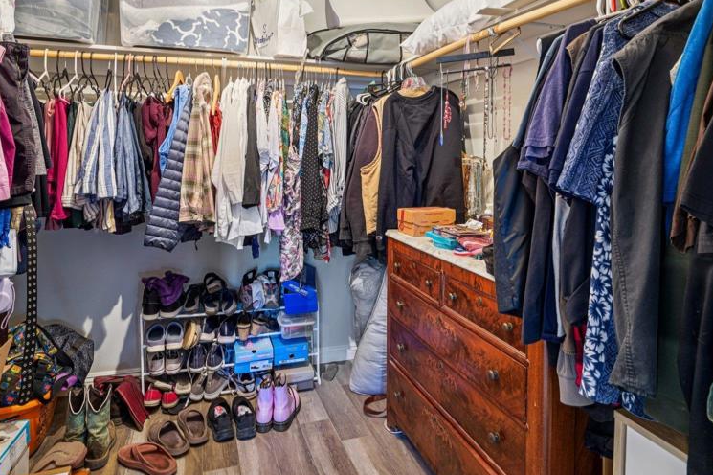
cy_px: 166
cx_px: 360
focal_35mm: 22
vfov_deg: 56.2
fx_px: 436
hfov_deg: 78.6
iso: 400
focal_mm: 16
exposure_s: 1/2.5
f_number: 8
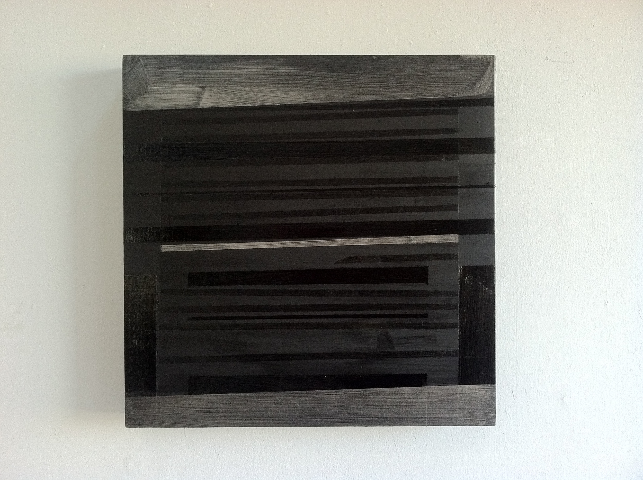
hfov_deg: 52.7
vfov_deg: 40.6
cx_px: 322
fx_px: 649
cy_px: 240
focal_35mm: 35
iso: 200
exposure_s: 1/15
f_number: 2.8
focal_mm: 3.85
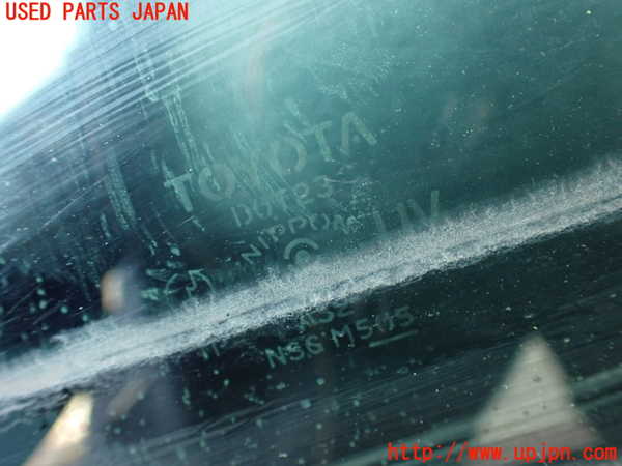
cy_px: 233
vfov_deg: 39.7
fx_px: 647
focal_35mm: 36
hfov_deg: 51.4
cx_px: 311
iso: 400
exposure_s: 1/40
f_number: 2.5
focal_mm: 6.37
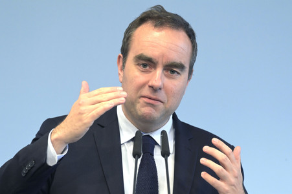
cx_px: 146
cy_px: 97
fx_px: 2188
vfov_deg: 5.1
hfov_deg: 7.6
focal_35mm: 270
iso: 6400
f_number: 6.3
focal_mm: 270
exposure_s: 1/250
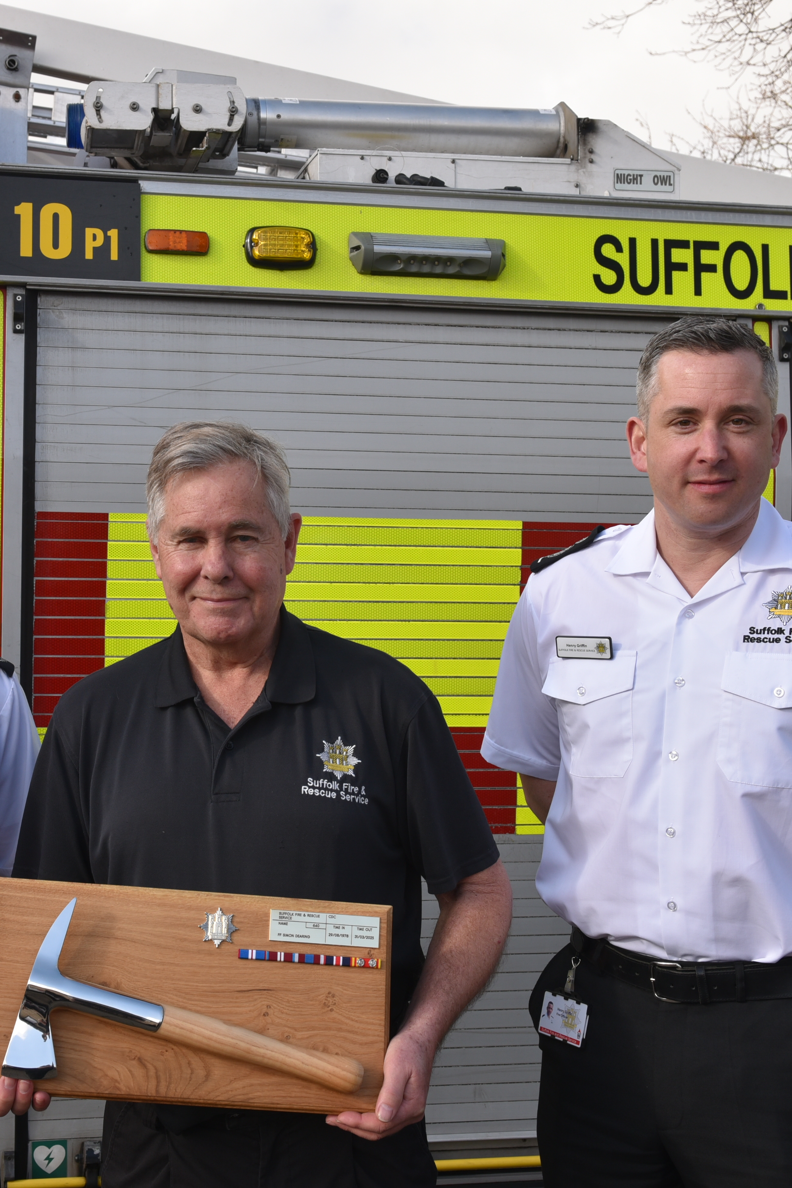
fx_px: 1617
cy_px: 601
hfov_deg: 27.3
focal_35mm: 49
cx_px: 256
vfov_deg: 40.3
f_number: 8
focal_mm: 32
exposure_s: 1/250
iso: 280
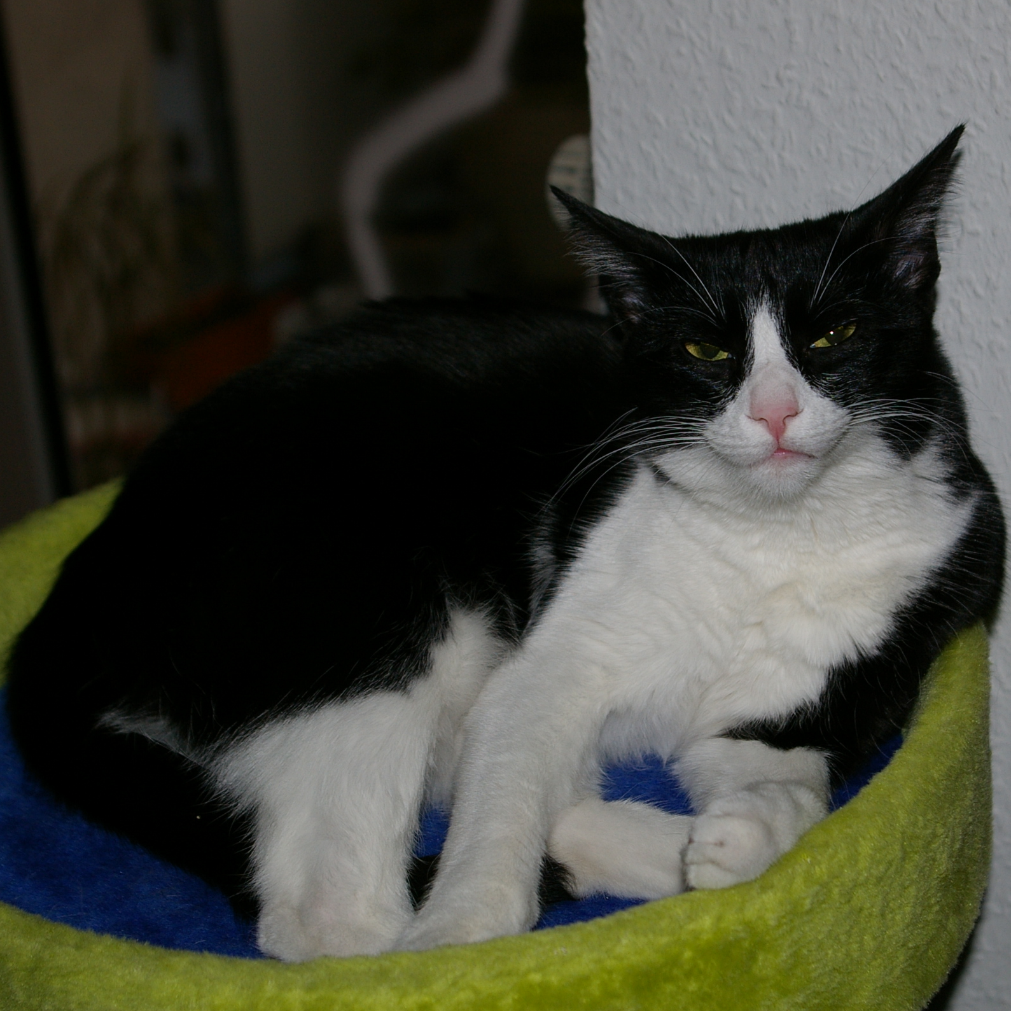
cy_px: 505
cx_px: 660
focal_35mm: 77
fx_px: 2544
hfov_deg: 22.4
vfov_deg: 22.5
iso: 200
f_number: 4.5
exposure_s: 1/180
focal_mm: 40
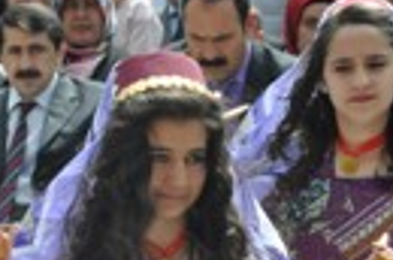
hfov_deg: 4.7
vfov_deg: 3.1
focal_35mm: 440
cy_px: 263
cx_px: -124
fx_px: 4789
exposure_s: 1/640
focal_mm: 85
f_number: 13
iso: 1000
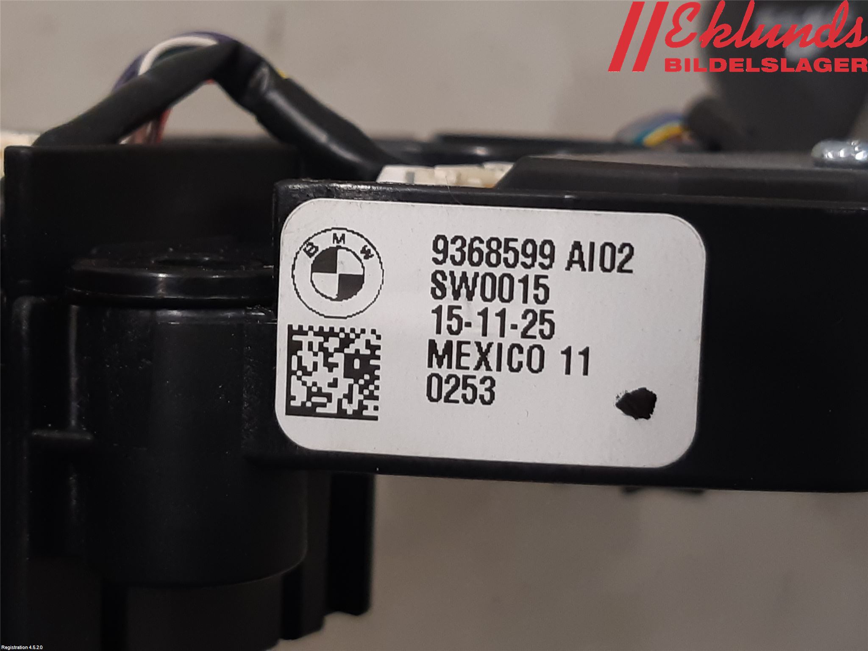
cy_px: 326
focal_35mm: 26
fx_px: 652
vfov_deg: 53.1
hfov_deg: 67.3
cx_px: 434
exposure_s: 1/50
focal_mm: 3.93
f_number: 1.7
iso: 100
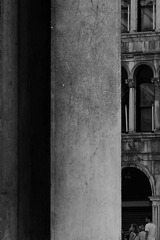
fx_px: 2306
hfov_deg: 4.0
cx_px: 219
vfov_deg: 5.9
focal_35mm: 346
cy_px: 6
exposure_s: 1/100
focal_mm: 55
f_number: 7.1
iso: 400
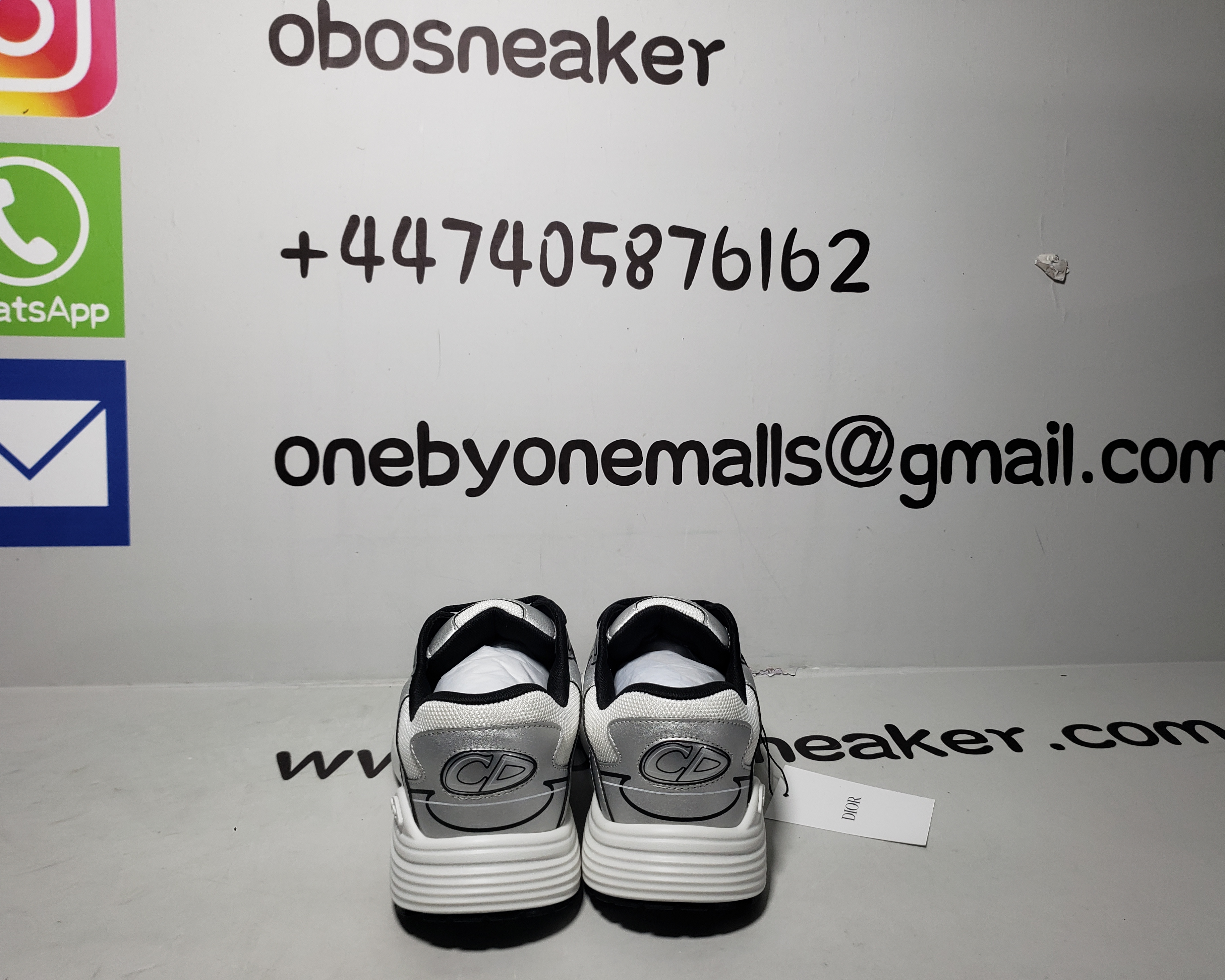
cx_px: 646
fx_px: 1015
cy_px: 492
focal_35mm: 28
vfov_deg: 51.5
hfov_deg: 62.2
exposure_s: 1/505
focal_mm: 4.3
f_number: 1.5
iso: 50
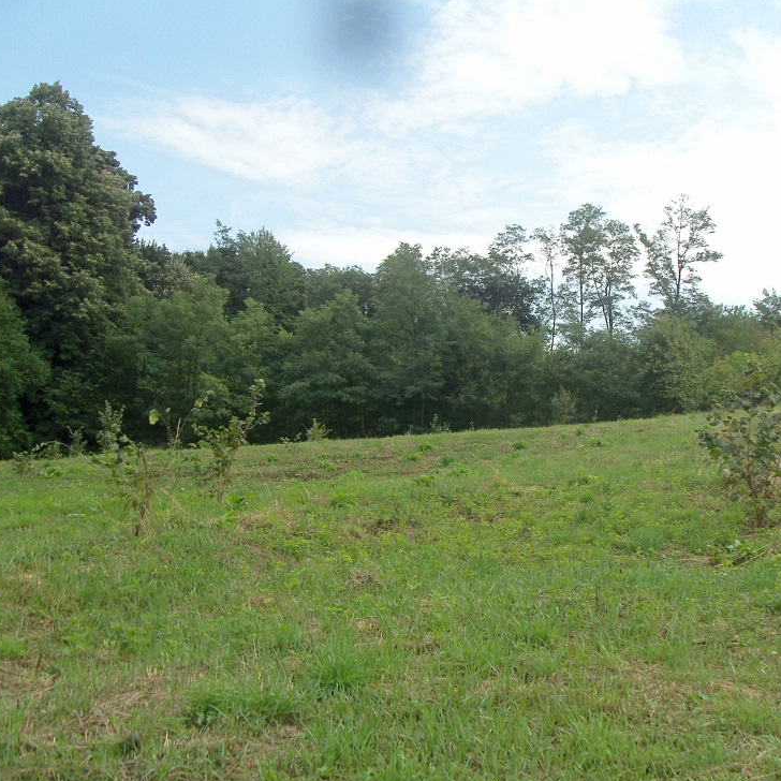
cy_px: 390
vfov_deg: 38.3
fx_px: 1123
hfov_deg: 38.2
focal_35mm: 44
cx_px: 459
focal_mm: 6.2
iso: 80
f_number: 7
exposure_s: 1/160
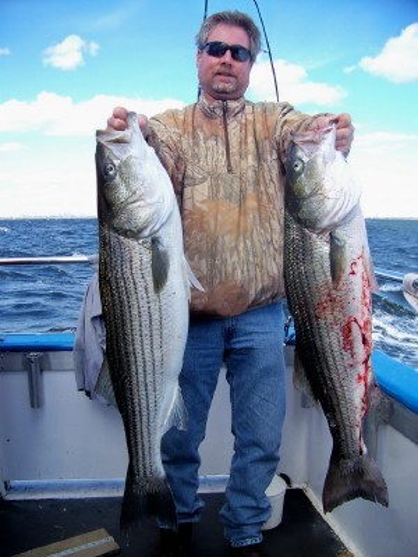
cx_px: 209
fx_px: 580
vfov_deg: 51.4
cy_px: 278
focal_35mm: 36
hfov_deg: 39.7
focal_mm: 5.85
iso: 64
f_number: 2.8
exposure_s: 1/320
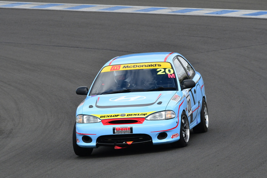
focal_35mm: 390
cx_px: 134
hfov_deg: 5.3
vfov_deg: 3.5
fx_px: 2893
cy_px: 89
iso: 640
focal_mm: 260
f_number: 10
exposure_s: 1/640
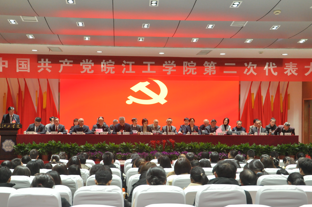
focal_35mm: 55
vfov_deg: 24.6
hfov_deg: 36.3
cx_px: 151
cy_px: 108
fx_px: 476
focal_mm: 32
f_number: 4.2
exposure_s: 1/80
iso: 1600
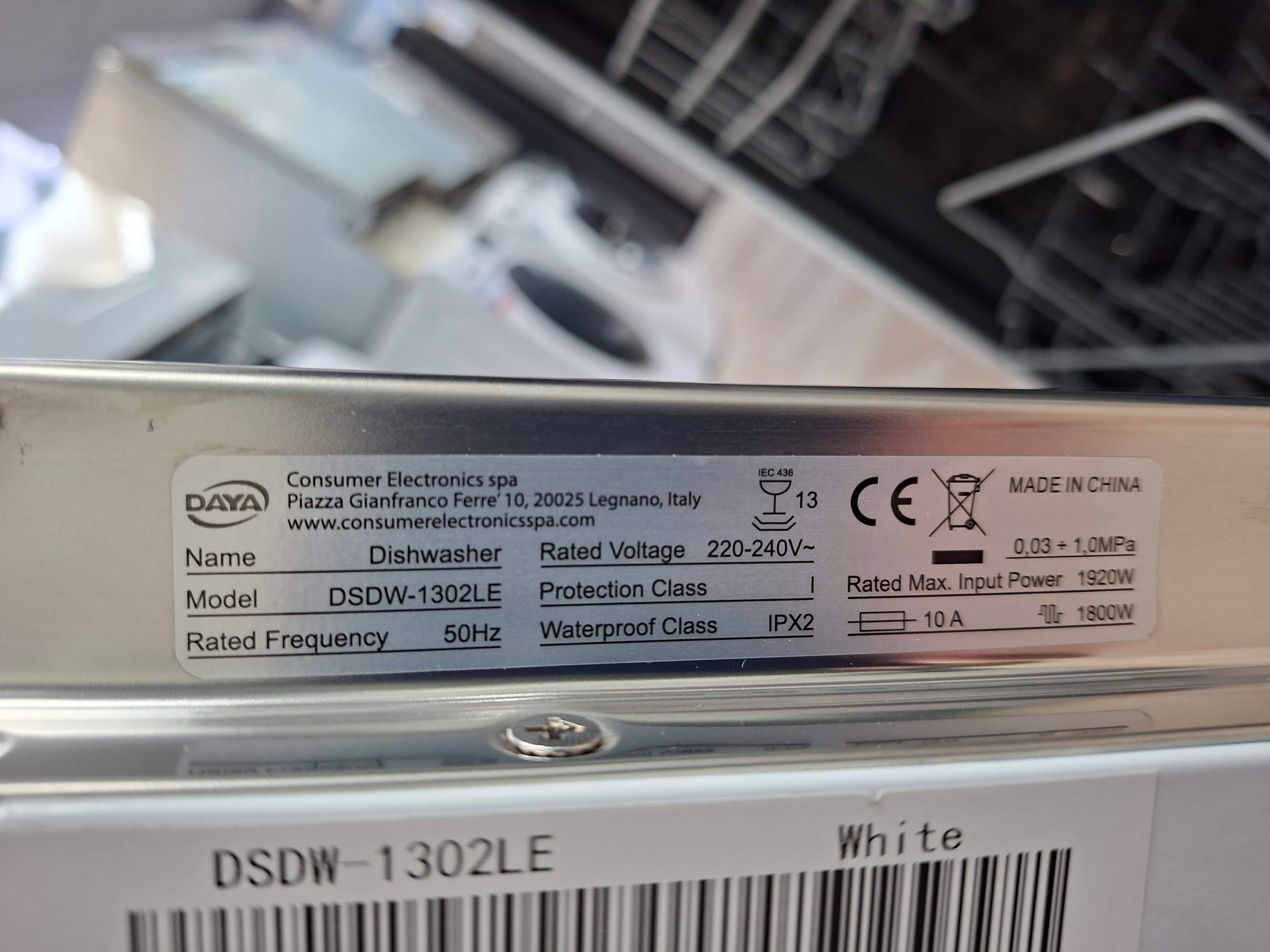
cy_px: 476
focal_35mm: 23
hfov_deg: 73.9
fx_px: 844
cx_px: 635
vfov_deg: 58.9
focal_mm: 5.54
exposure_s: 1/33
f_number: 1.8
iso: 250
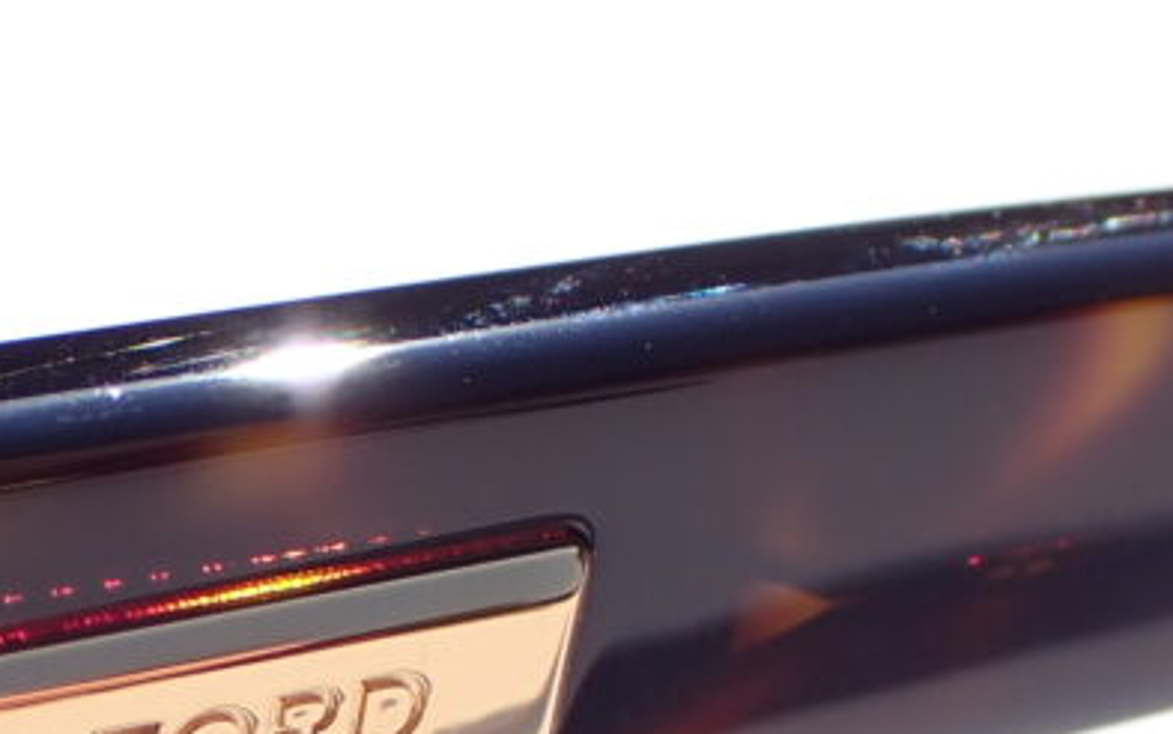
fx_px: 4861
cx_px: 104
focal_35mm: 152
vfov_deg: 8.5
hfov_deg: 13.6
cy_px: 895
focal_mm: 8.4
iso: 100
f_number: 4.5
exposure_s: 1/800
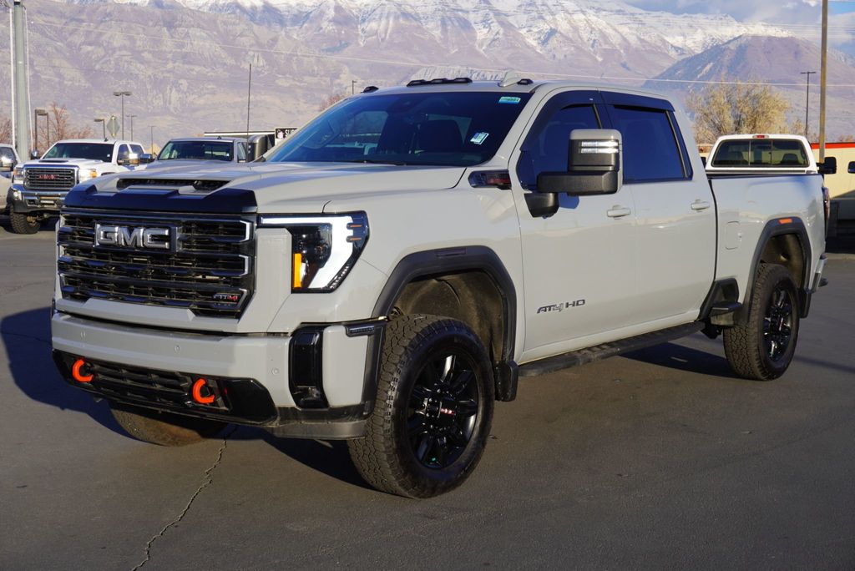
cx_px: 428
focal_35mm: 50
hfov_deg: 39.9
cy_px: 286
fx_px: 1176
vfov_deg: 27.3
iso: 100
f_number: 10
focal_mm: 33
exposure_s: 1/125
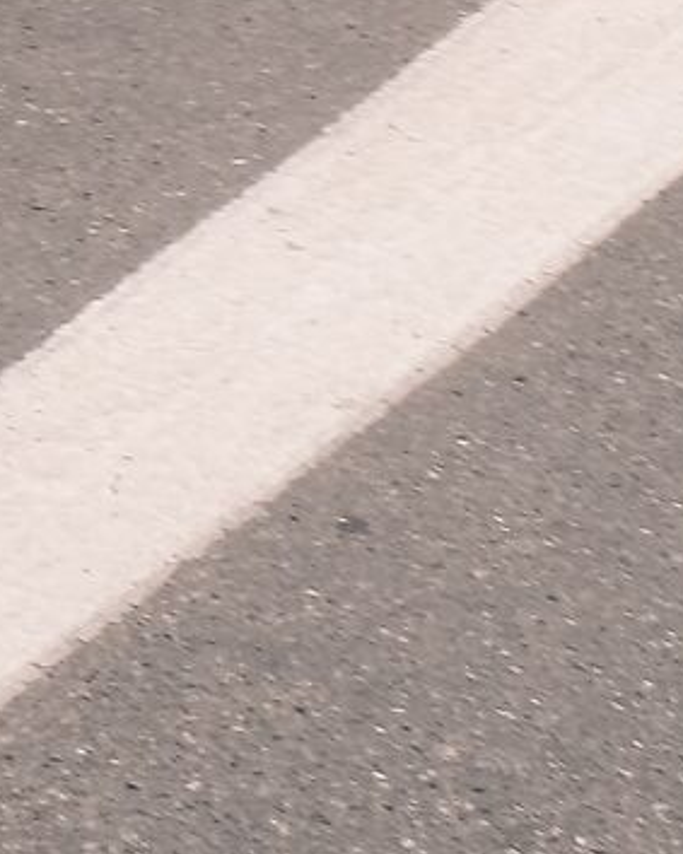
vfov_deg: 10.2
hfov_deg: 8.7
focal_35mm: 172
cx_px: -403
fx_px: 4348
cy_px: -958
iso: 160
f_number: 18
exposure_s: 1/50
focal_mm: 18
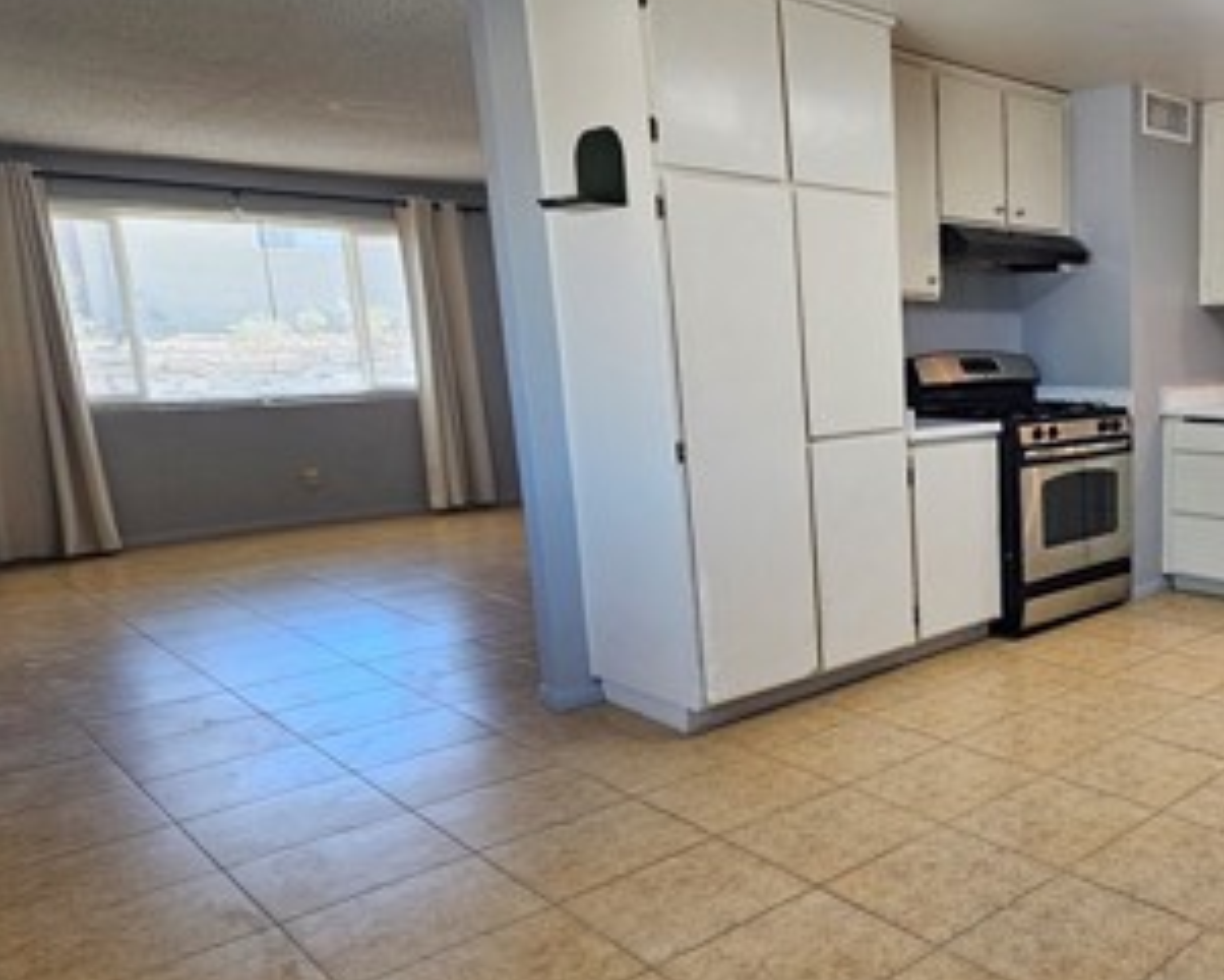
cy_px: 545
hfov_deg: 55.6
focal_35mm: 27
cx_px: 1098
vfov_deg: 53.1
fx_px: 978
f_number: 2.2
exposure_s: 1/60
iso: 80
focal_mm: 2.2
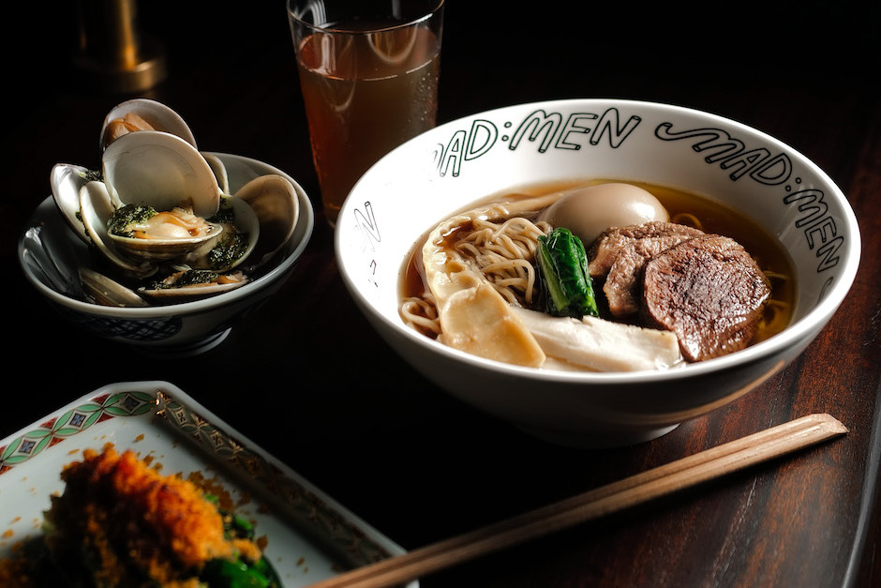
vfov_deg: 46.4
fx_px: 685
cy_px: 294
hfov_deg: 65.5
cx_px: 440
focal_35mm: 28
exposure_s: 1/250
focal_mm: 28
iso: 50
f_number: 2.2
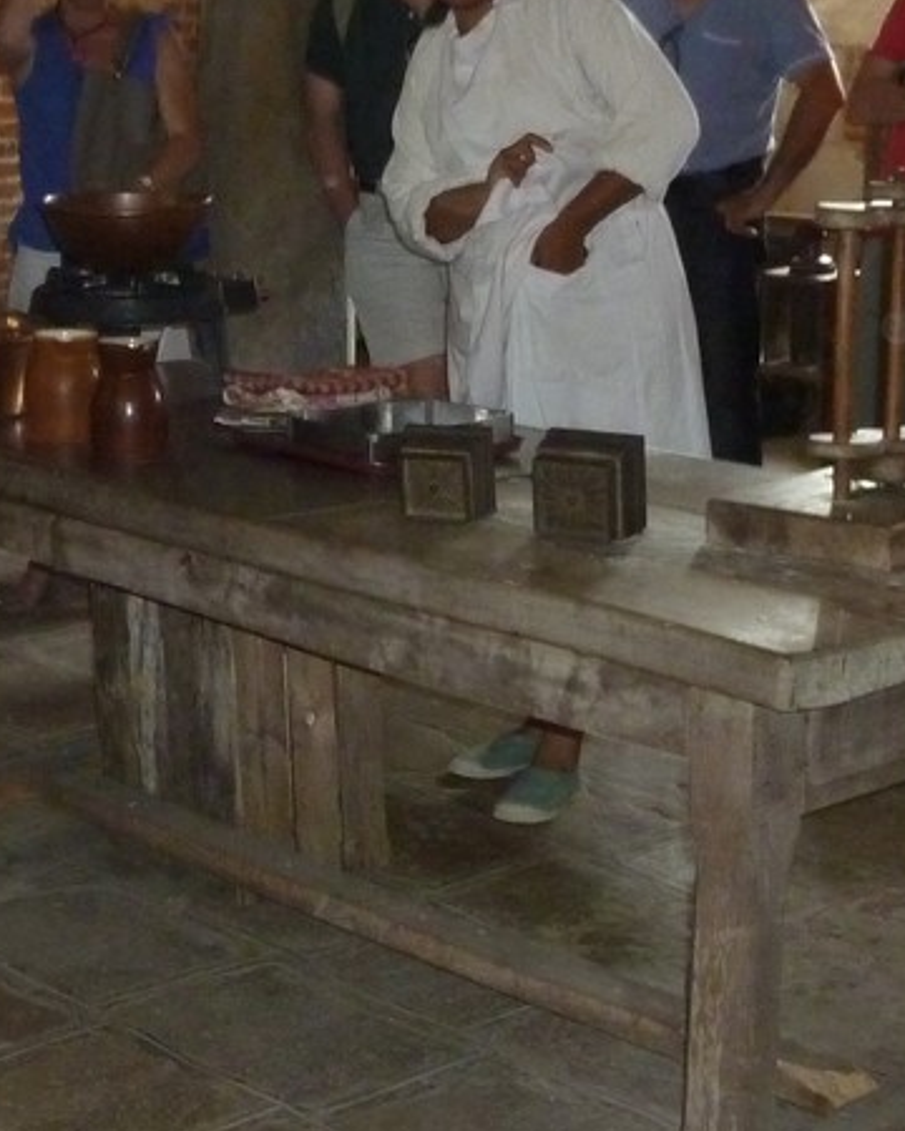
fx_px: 2511
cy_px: 382
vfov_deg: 25.3
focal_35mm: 75
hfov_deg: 20.2
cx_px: 209
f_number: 3.4
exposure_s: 1/30
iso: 400
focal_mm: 4.8
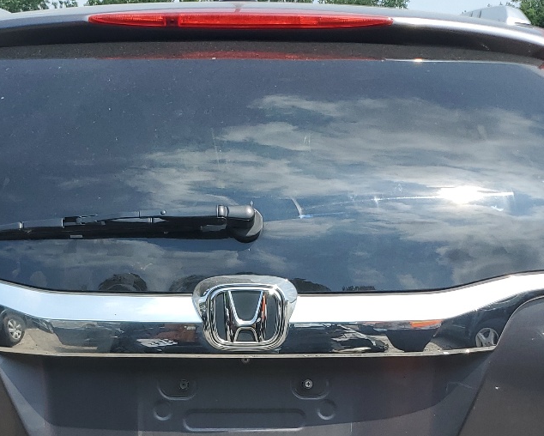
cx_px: 244
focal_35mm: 64
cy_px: 421
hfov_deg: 29.5
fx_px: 1031
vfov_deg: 23.0
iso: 50
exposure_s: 1/2500
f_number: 1.5
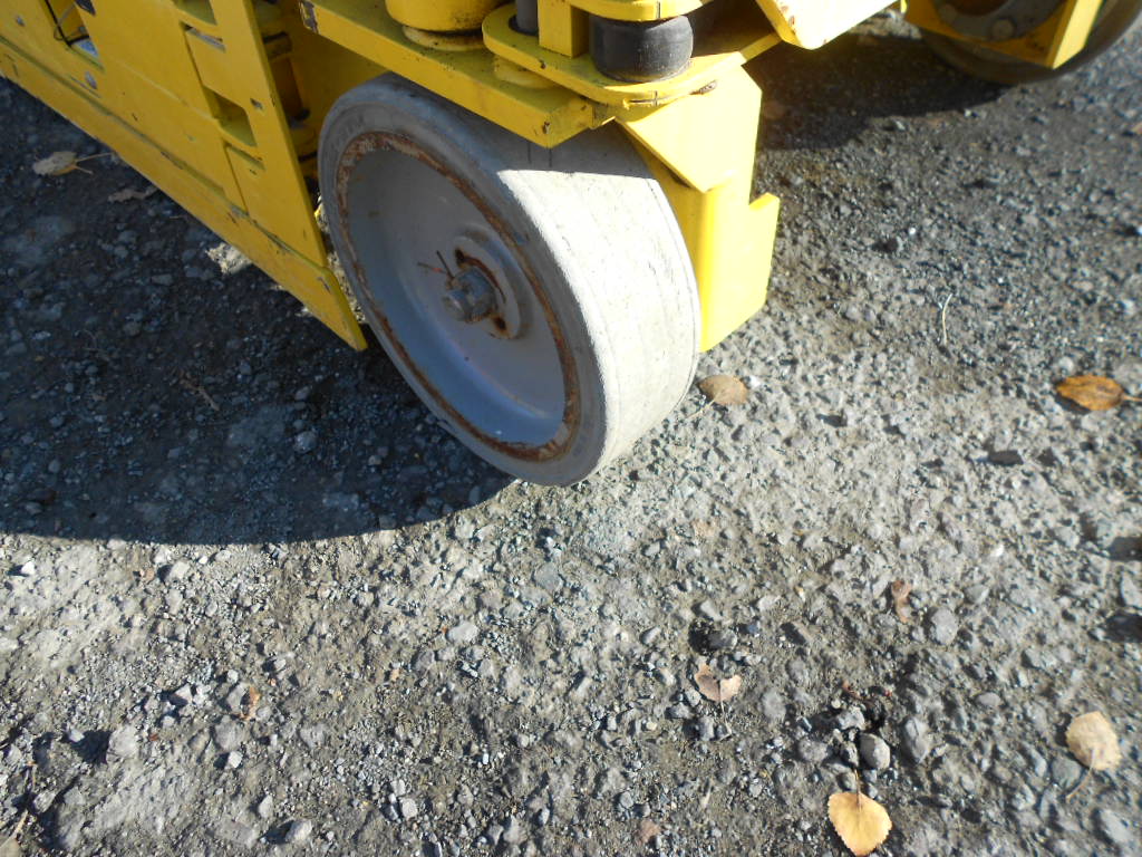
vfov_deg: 53.1
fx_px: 858
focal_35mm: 26
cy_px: 428
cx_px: 571
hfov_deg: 67.3
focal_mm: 4.6
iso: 80
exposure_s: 1/200
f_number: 3.2
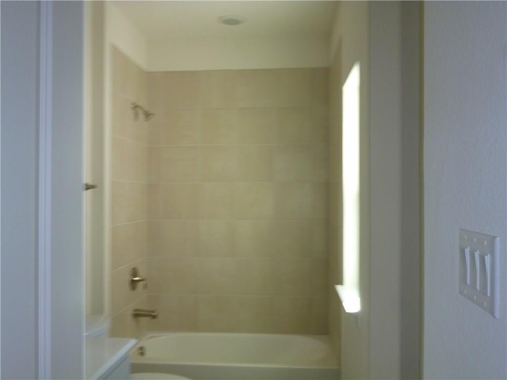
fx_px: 469
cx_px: 254
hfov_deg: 56.8
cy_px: 190
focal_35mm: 32
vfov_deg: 44.2
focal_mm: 5.7
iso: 160
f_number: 3.3
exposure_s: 1/60
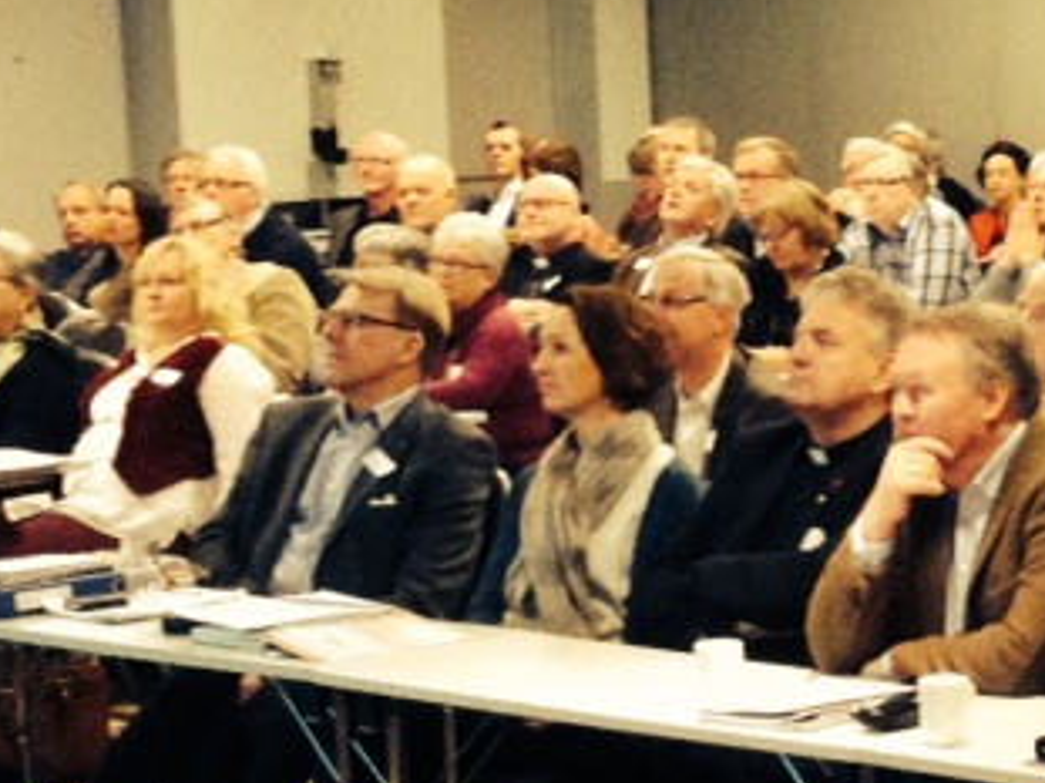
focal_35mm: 136
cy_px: 591
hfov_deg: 14.1
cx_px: 1196
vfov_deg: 10.9
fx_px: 4104
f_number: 2.4
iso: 320
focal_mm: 4.12
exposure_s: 1/20
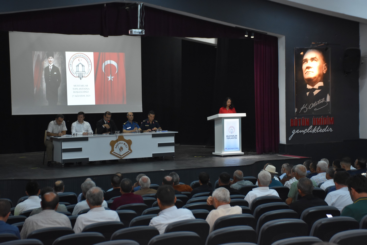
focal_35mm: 63
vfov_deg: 21.6
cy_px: 122
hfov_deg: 31.9
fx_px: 643
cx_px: 184
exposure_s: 1/60
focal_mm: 42
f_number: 4.5
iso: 1600
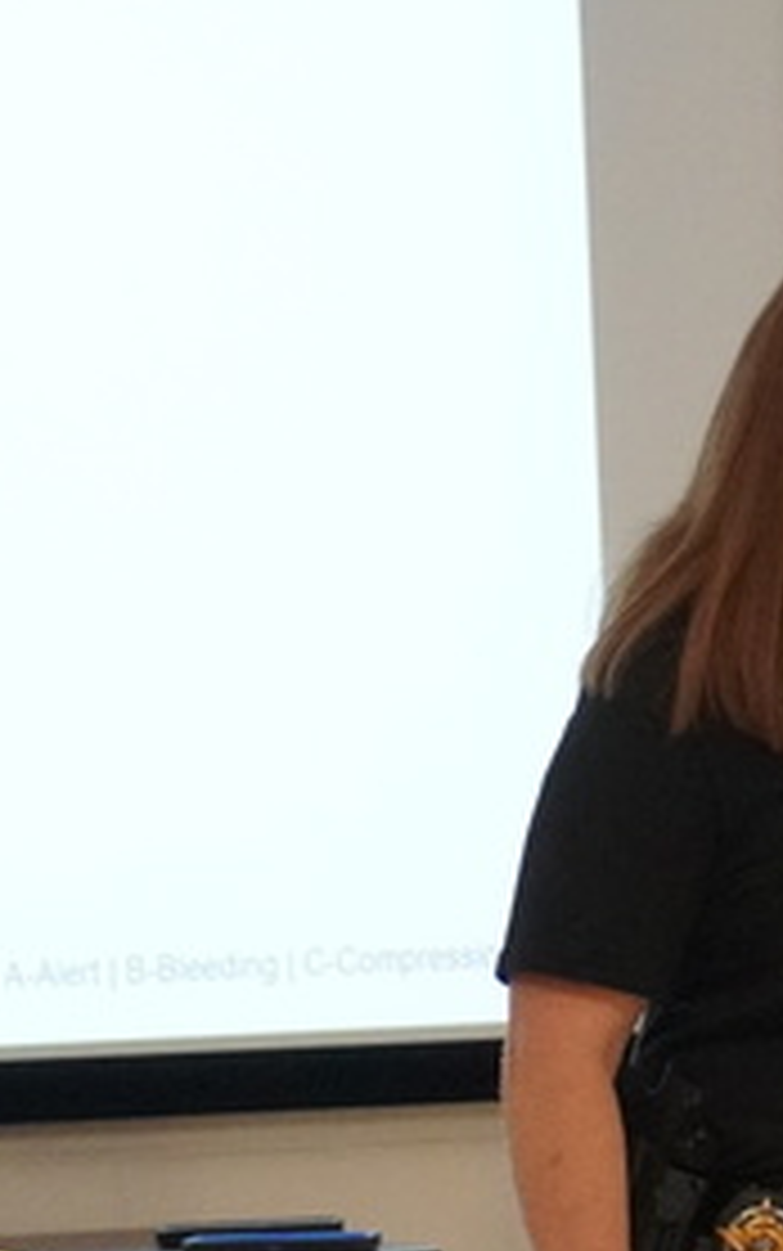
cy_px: 970
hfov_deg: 3.9
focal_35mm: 338
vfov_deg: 6.2
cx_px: 1318
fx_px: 11528
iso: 5000
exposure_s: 1/160
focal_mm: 60
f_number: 5.6
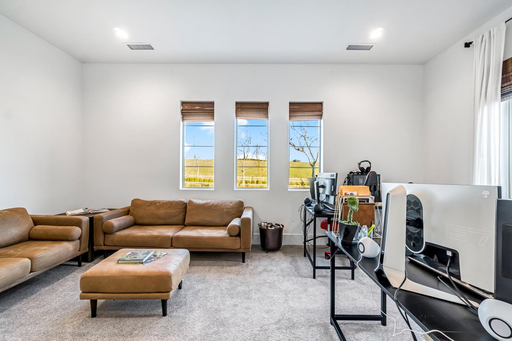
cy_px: 170
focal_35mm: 15
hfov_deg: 100.4
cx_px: 256
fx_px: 213
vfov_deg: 77.3
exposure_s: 1/13
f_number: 9
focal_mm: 10
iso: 400
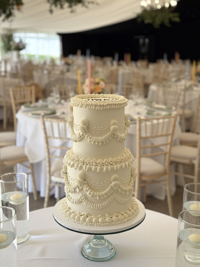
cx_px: 100
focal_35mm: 48
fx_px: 370
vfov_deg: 39.7
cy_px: 134
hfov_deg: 30.3
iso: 64
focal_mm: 6.76
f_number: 1.78
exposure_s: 1/530
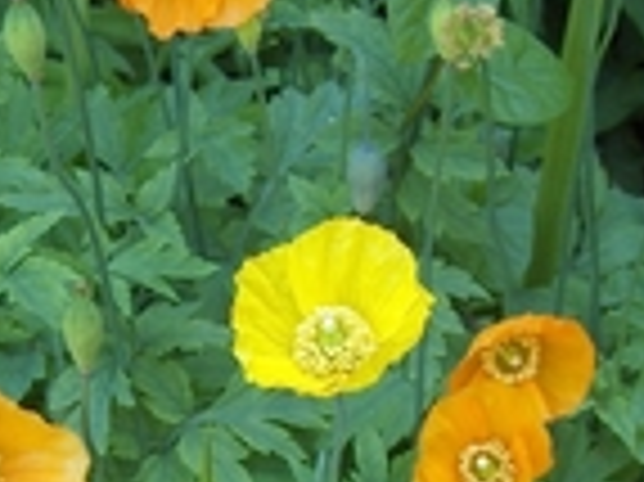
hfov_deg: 12.0
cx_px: 72
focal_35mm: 164
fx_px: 3049
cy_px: 523
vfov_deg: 9.0
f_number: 2.8
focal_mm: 8
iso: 137
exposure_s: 1/124
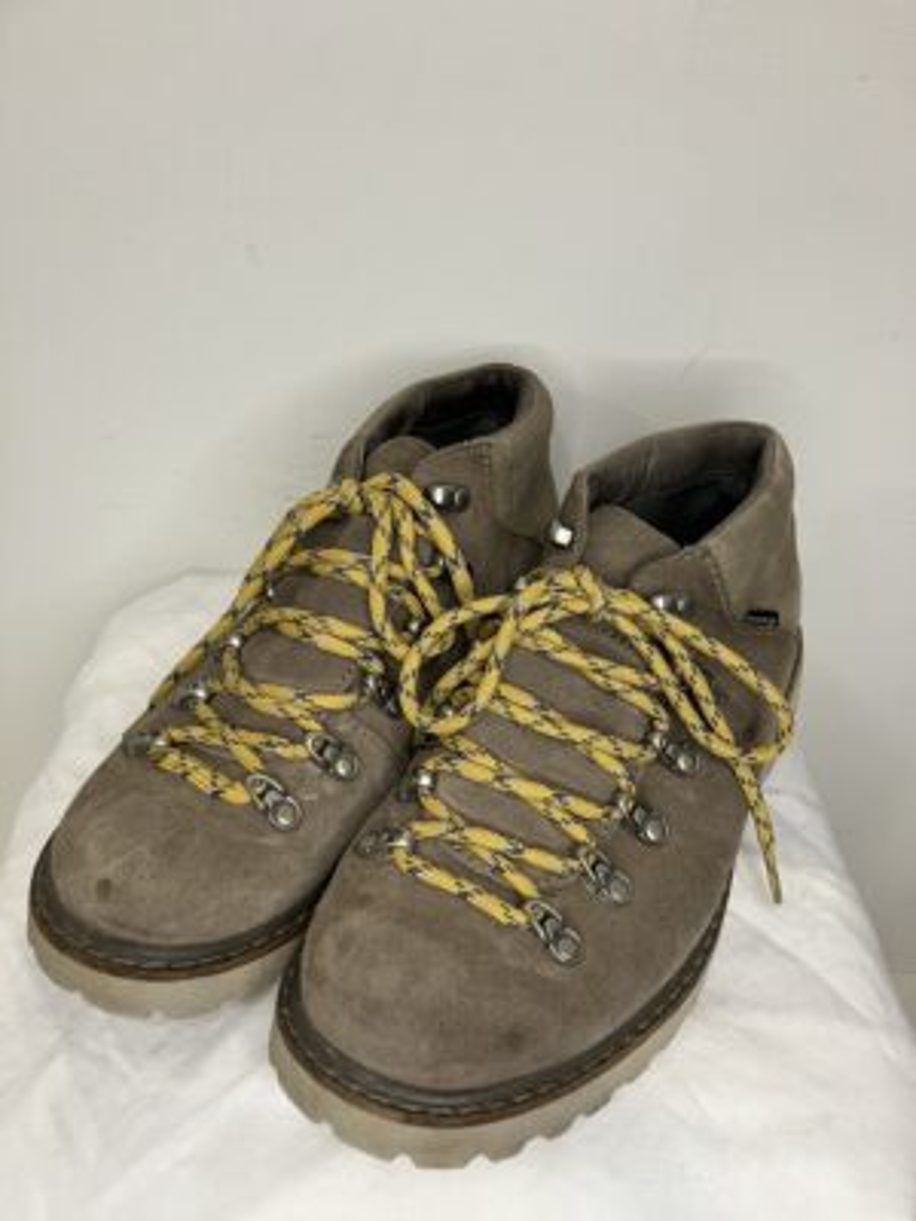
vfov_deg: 63.4
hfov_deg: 49.7
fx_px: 988
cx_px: 458
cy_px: 610
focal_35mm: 28
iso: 80
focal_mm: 3.99
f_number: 1.8
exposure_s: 1/50
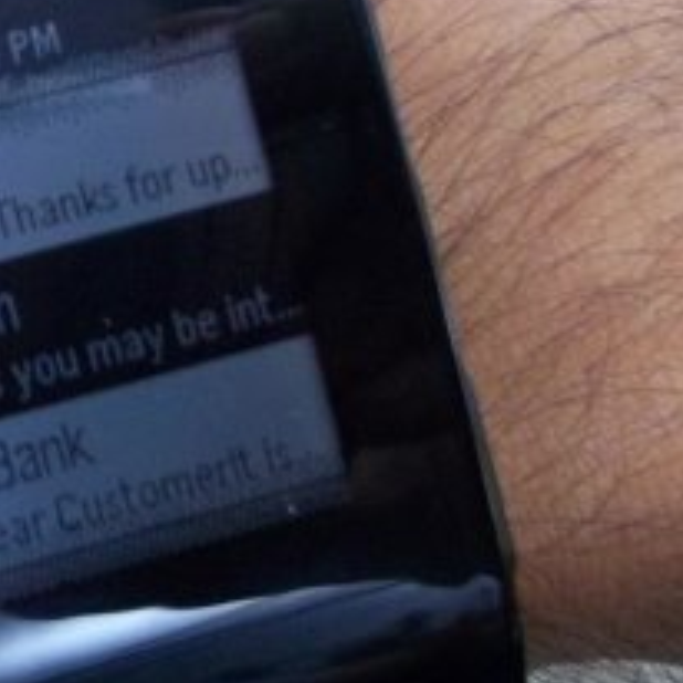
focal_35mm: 87
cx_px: -65
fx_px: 1942
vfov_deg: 19.9
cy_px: 365
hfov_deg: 19.1
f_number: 2.9
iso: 200
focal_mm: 5.7
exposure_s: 1/8
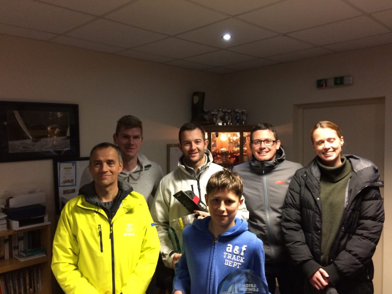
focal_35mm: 29
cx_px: 196
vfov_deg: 48.2
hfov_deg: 61.7
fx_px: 328
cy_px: 147
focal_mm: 4.15
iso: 320
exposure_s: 1/33
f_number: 2.2
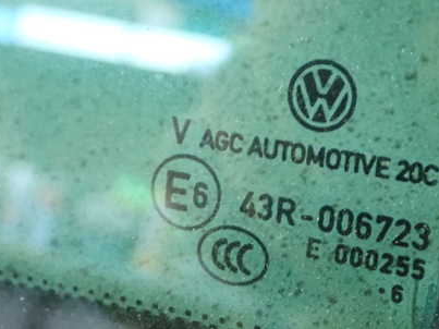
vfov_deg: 20.1
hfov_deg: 26.7
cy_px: 210
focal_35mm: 73
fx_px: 926
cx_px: 249
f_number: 3.2
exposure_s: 1/13
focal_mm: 8.99
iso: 1600
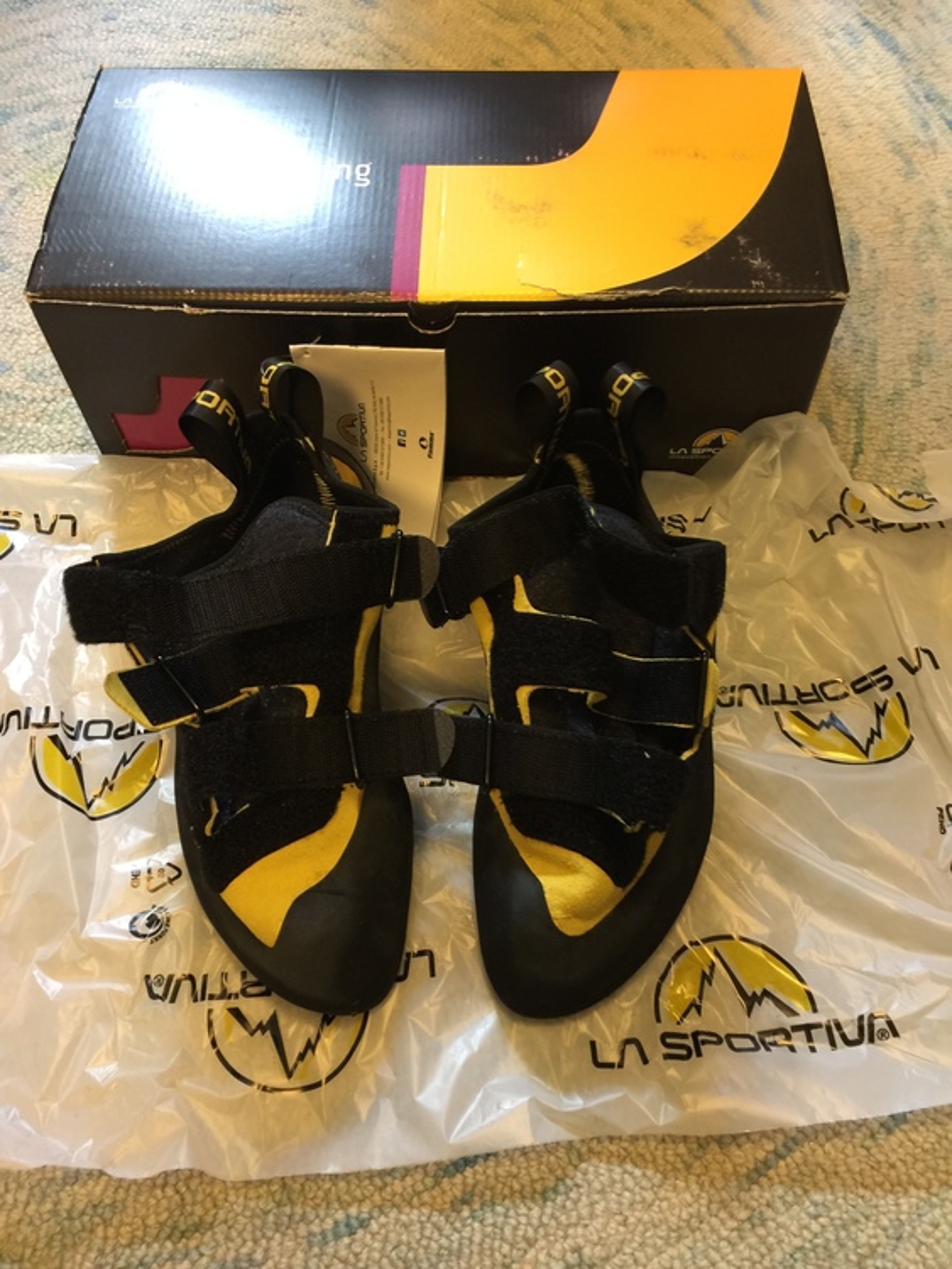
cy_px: 634
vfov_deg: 61.6
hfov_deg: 48.3
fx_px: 1063
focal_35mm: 29
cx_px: 476
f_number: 2.2
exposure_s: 1/4
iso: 80
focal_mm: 4.15
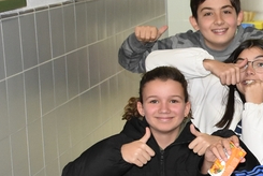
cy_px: 205
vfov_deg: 9.5
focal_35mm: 143
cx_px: 378
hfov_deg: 13.6
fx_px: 1046
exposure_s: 1/60
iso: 1400
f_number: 3.8
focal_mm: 26
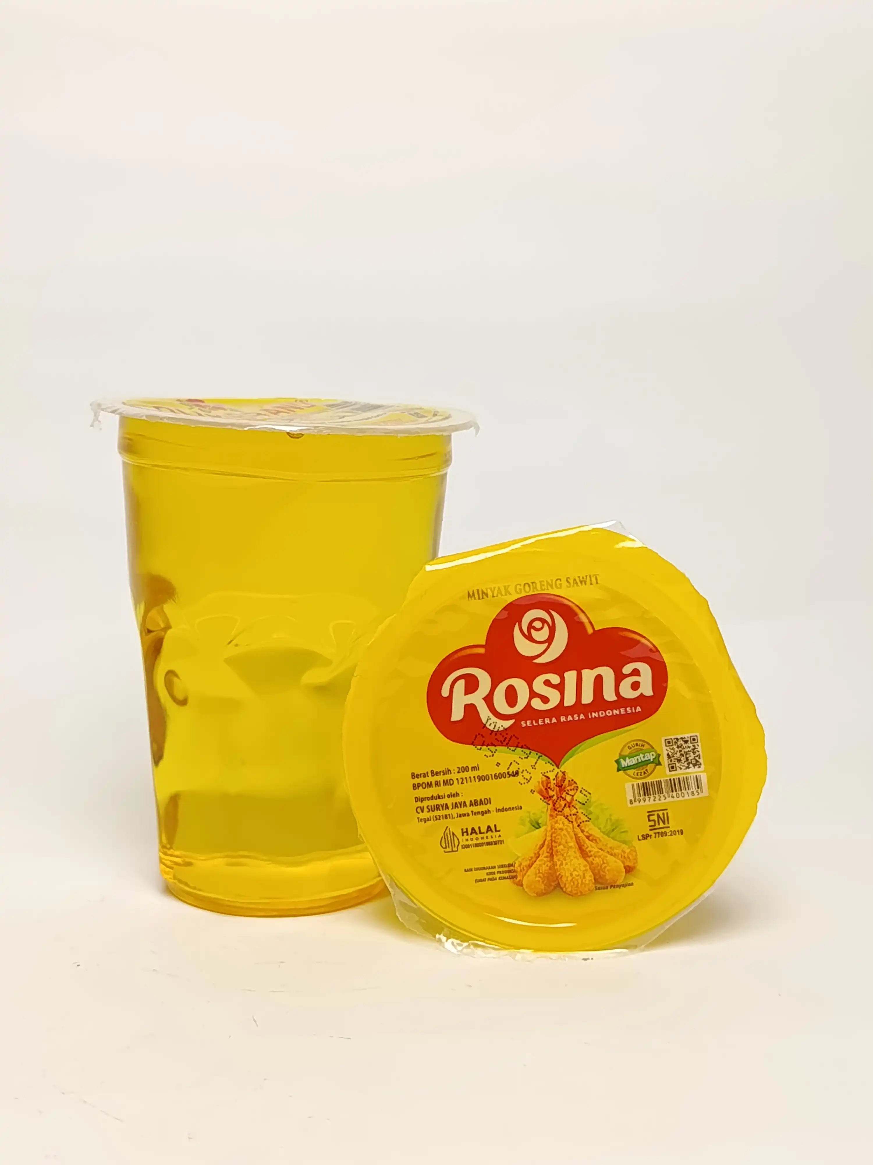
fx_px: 1648
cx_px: 436
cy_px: 582
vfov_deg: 38.9
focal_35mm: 49
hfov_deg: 29.7
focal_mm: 5.24
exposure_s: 1/100
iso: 131
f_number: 1.7
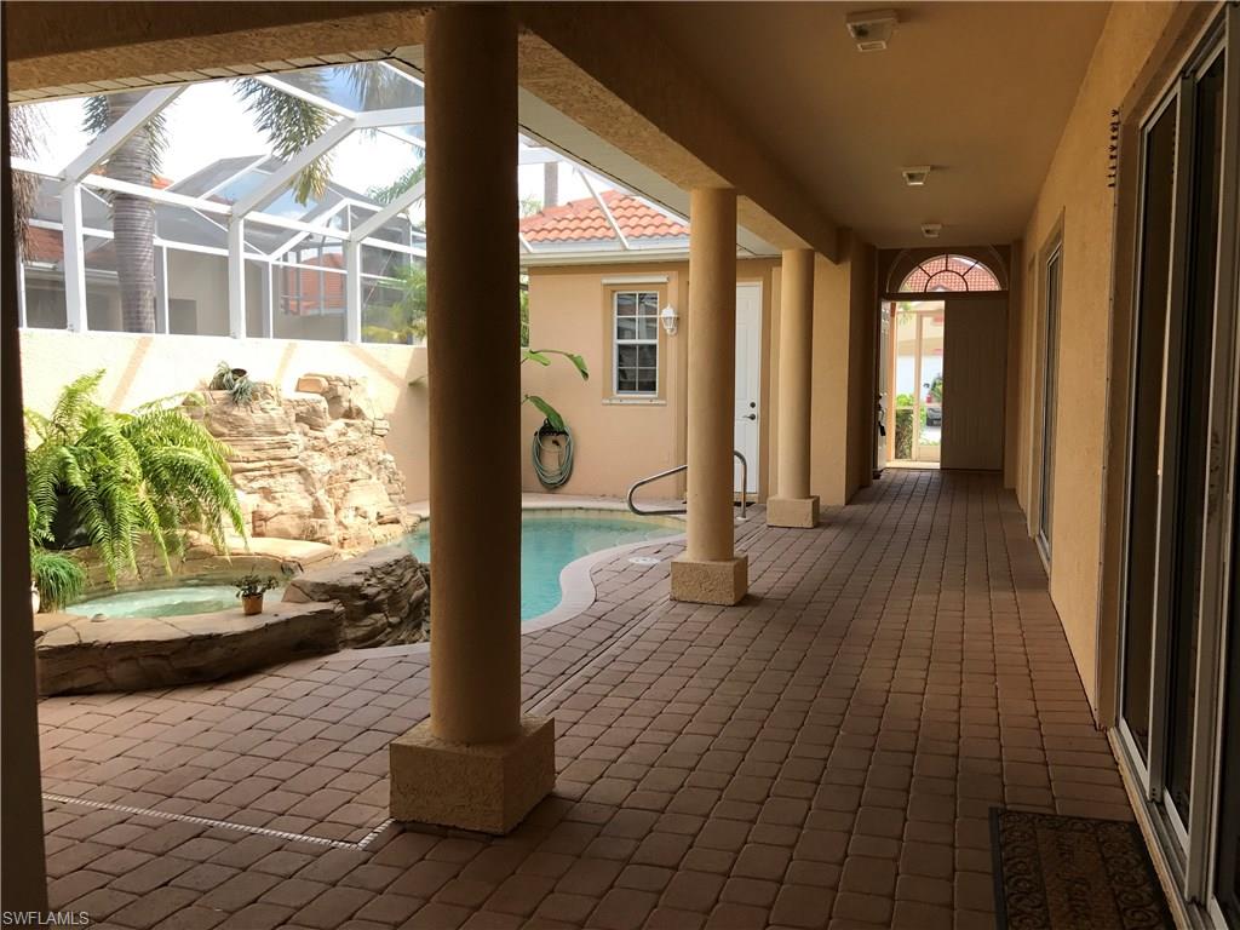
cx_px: 620
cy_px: 465
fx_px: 1003
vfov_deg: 49.7
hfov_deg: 63.4
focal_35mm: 28
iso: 20
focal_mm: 3.99
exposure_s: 1/229
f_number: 1.8
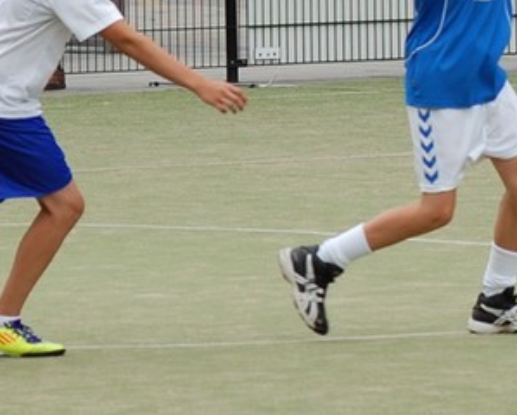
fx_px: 8105
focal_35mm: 529
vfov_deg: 2.9
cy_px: 66
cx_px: 590
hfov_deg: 3.6
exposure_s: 1/500
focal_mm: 110
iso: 250
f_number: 5.6
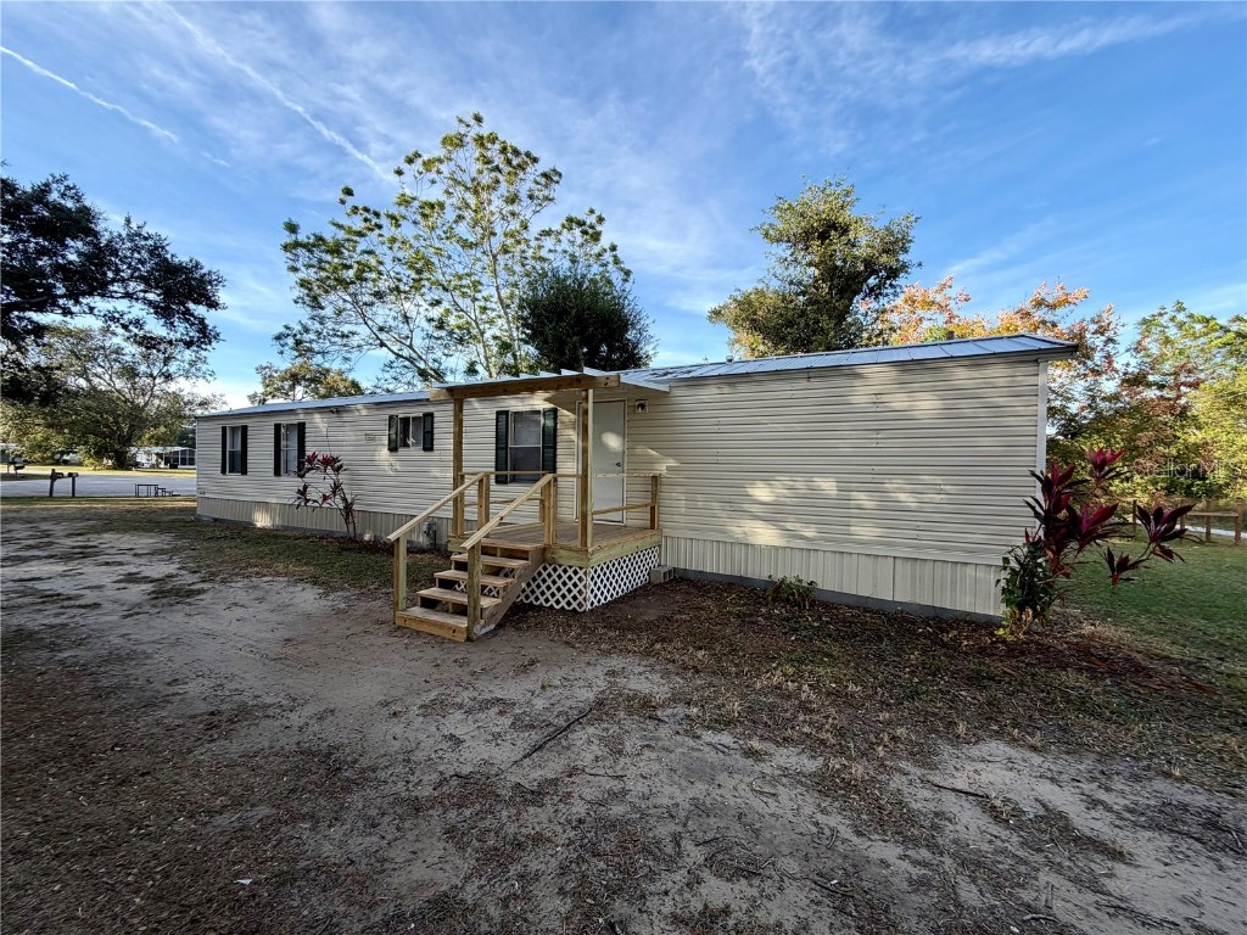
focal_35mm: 14
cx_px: 624
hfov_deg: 102.1
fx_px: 504
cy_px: 468
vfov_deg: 85.7
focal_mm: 2.22
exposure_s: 1/502
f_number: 2.2
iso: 40
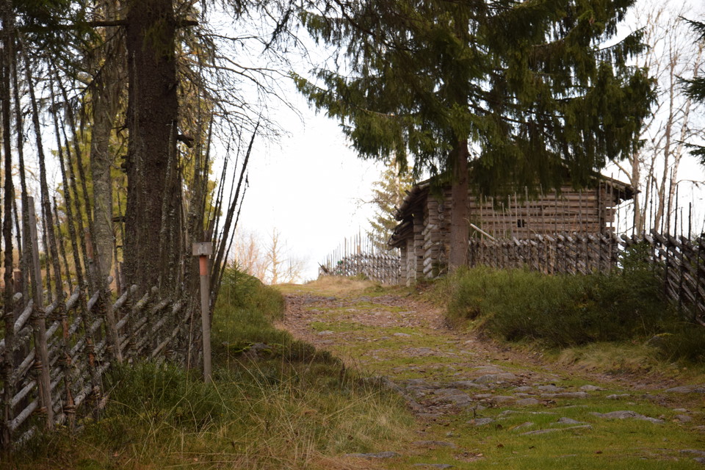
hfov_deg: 17.1
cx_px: 352
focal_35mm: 120
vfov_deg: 11.4
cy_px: 235
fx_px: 2350
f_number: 7.1
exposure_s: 1/200
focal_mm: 80
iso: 400
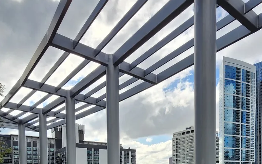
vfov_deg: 36.6
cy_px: 186
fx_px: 200
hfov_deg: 65.8
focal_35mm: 28
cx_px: 158
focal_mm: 1.74
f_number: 2.2
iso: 40
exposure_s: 1/1212
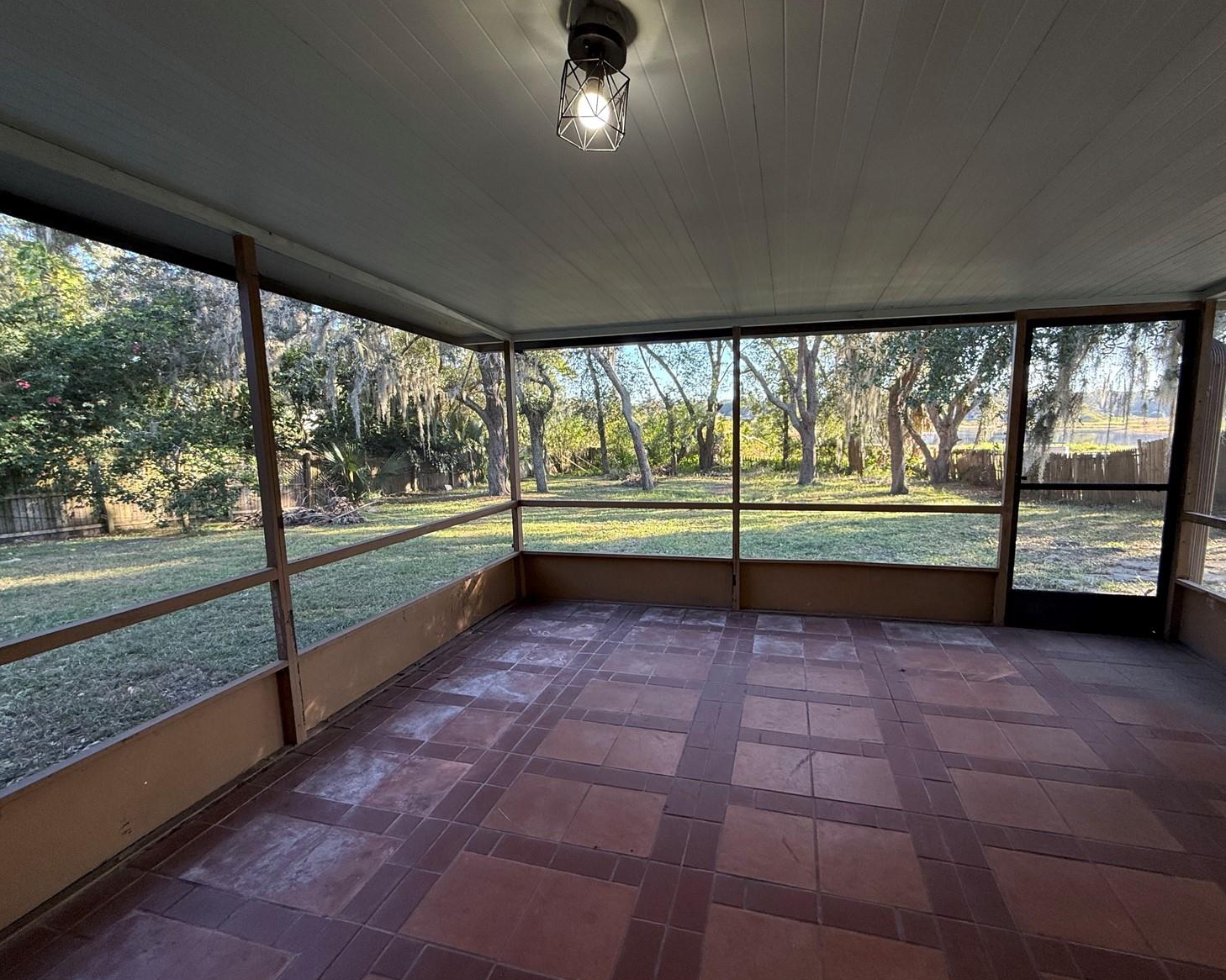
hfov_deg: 96.7
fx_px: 544
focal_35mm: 15
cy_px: 498
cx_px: 652
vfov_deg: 84.0
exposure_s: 1/100
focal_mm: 2.22
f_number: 2.2
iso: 100
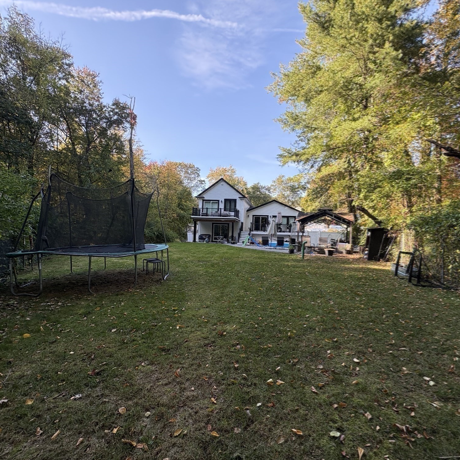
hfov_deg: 83.5
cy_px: 233
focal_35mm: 17
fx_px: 256
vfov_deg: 84.0
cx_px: 260
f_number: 2.2
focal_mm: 2.22
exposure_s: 1/284
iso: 64
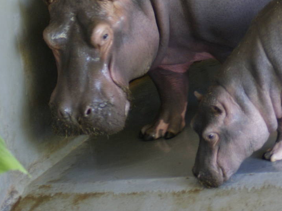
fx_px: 1963
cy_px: 39
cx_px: 289
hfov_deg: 8.2
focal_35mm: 241
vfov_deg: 6.2
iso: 400
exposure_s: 1/15
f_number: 4
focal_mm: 75
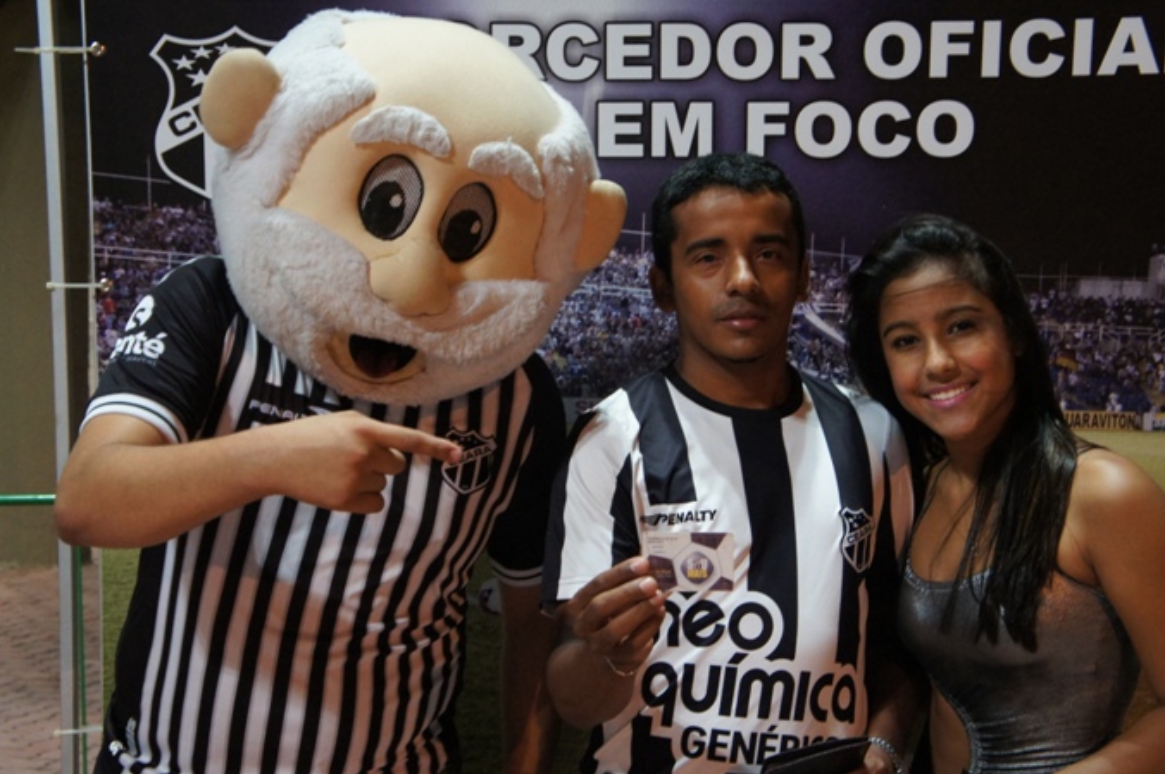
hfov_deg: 34.2
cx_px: 622
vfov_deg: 23.1
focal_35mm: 59
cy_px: 434
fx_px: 1894
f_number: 4.5
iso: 1600
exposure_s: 1/30
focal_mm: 33
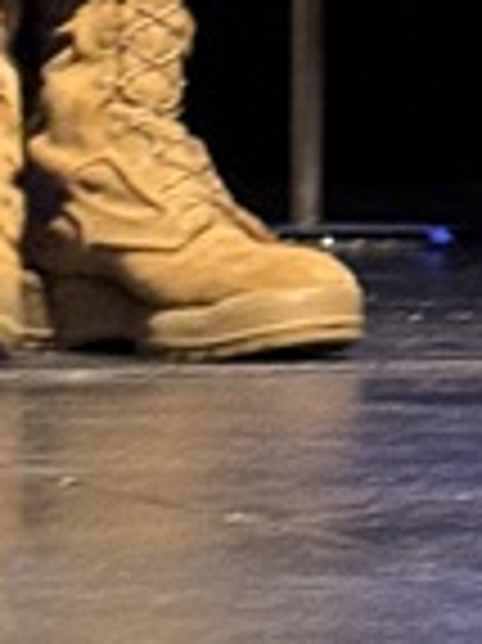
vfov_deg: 5.4
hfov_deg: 4.3
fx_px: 6396
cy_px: -1401
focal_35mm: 344
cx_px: 221
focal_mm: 6.76
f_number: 1.78
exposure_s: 1/40
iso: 200
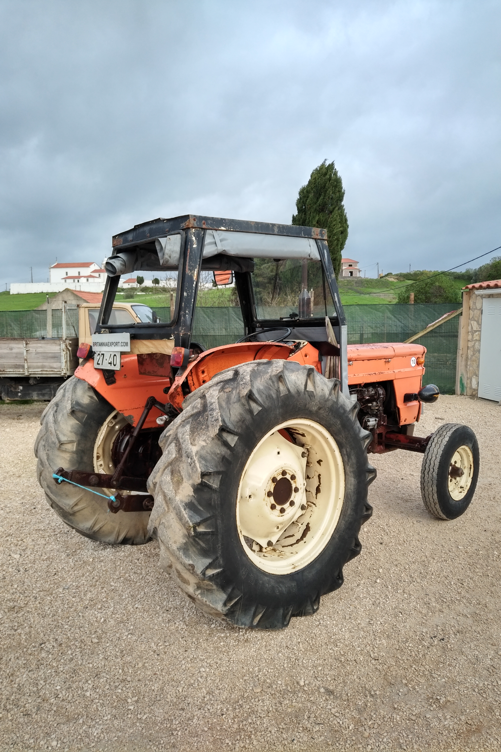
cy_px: 376
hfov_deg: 51.3
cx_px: 250
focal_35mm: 25
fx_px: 522
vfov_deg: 71.5
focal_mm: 4.52
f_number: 2
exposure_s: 1/120
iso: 173
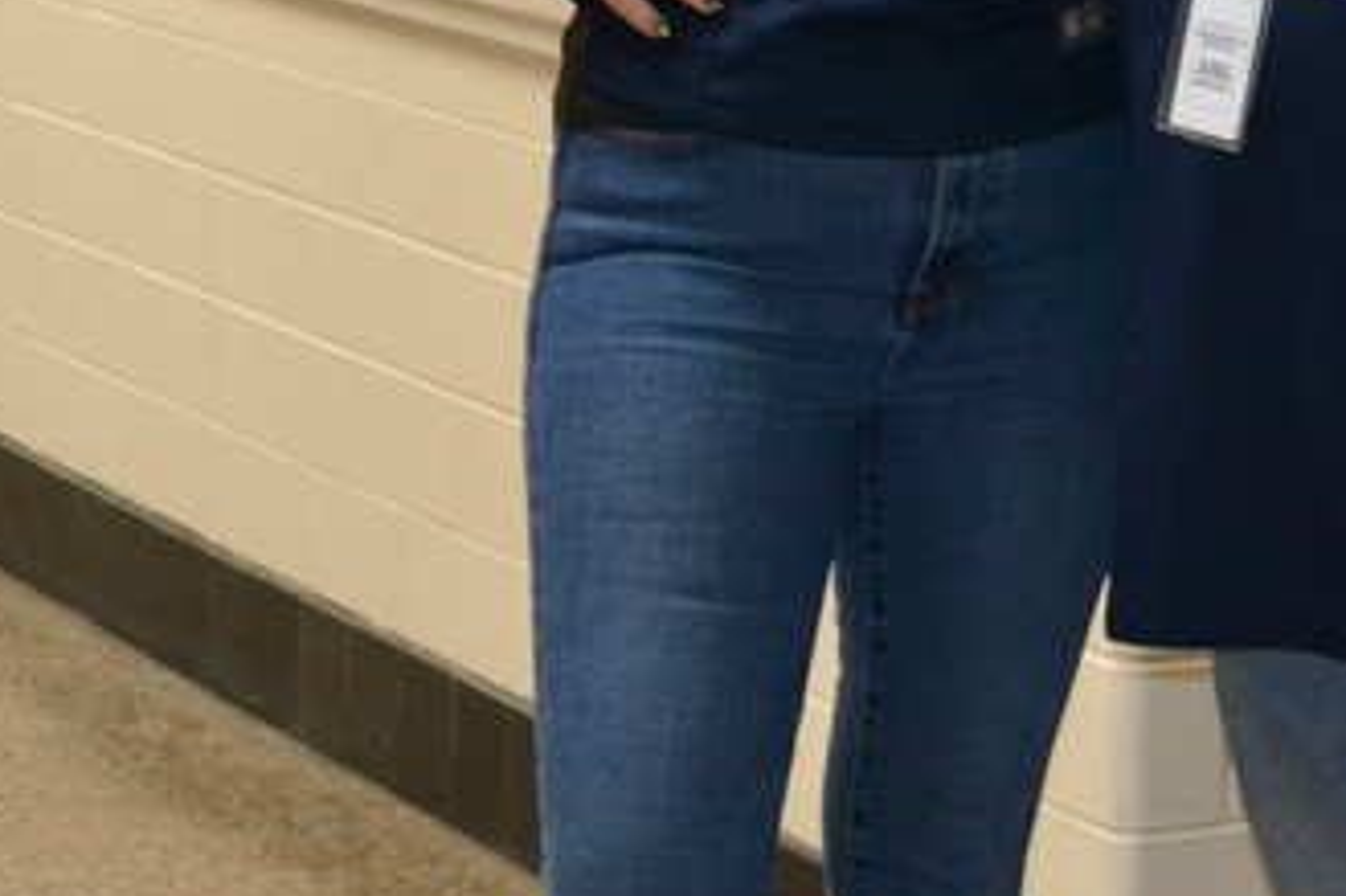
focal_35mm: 164
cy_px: -268
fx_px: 6112
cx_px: 1739
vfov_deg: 8.3
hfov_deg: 12.2
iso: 1250
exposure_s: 1/60
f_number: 5
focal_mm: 35
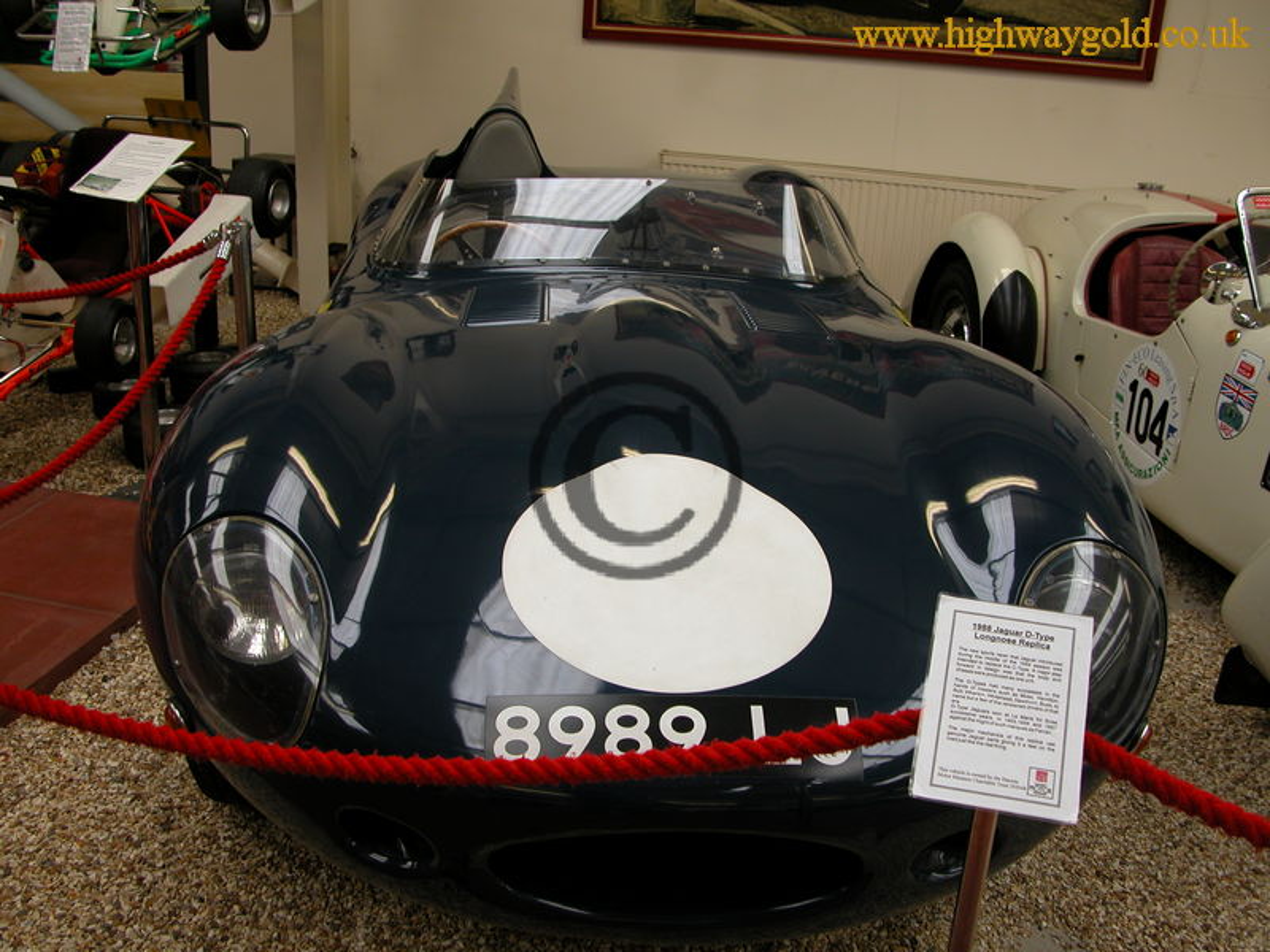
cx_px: 635
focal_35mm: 35
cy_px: 476
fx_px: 1284
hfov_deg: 52.6
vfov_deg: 40.7
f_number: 2.8
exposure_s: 1/48.7
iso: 100
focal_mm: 8.9
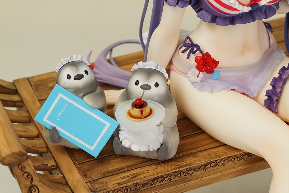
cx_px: 144
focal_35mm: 105
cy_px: 96
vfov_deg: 13.0
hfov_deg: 19.5
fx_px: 843
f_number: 11
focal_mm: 70
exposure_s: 1/4
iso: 100
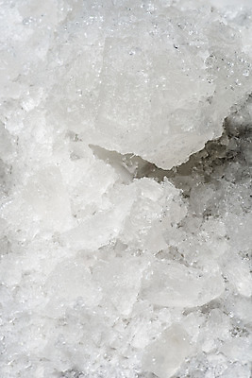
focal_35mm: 105
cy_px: 189
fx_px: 1101
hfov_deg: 13.1
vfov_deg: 19.4
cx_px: 126
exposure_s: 1/125
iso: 100
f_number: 22
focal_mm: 105
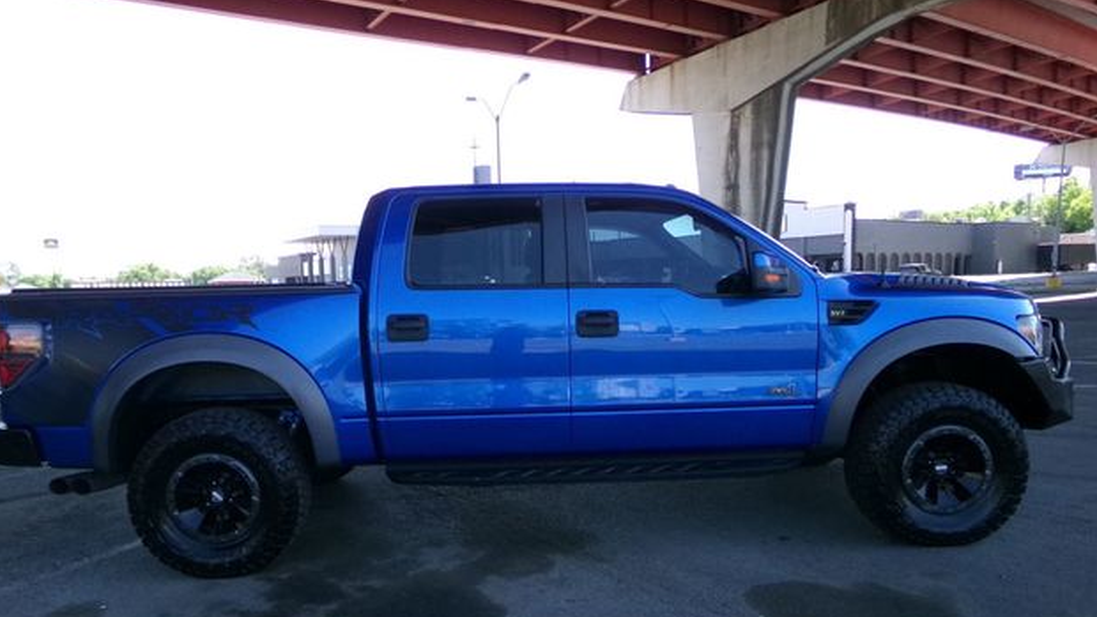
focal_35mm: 27
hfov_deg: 69.8
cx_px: 533
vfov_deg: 42.6
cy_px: 387
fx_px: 786
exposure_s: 1/60
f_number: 11.07
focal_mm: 4.3
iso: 350
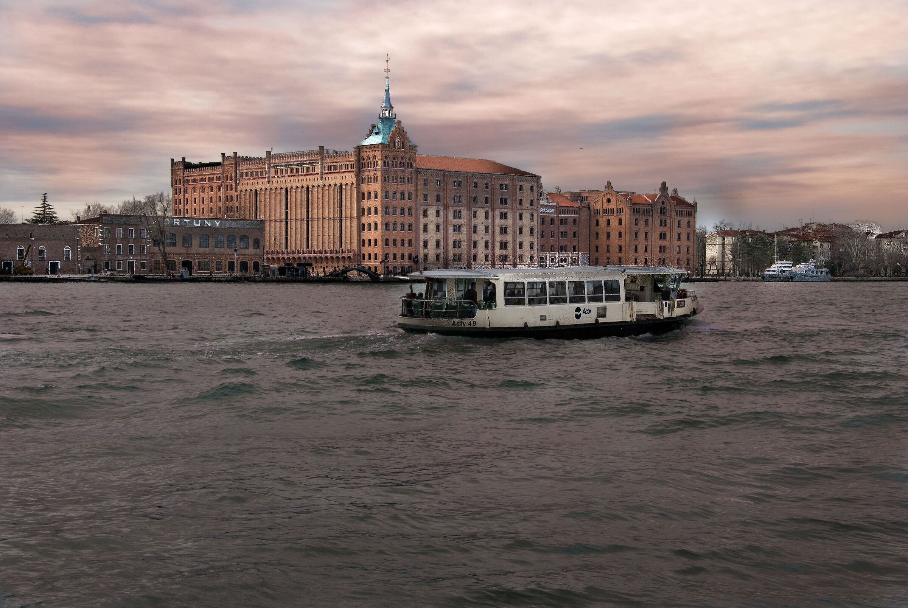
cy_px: 304
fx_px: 1515
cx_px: 454
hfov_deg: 33.4
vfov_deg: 22.7
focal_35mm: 60
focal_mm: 40
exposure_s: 1/250
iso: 400
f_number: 14
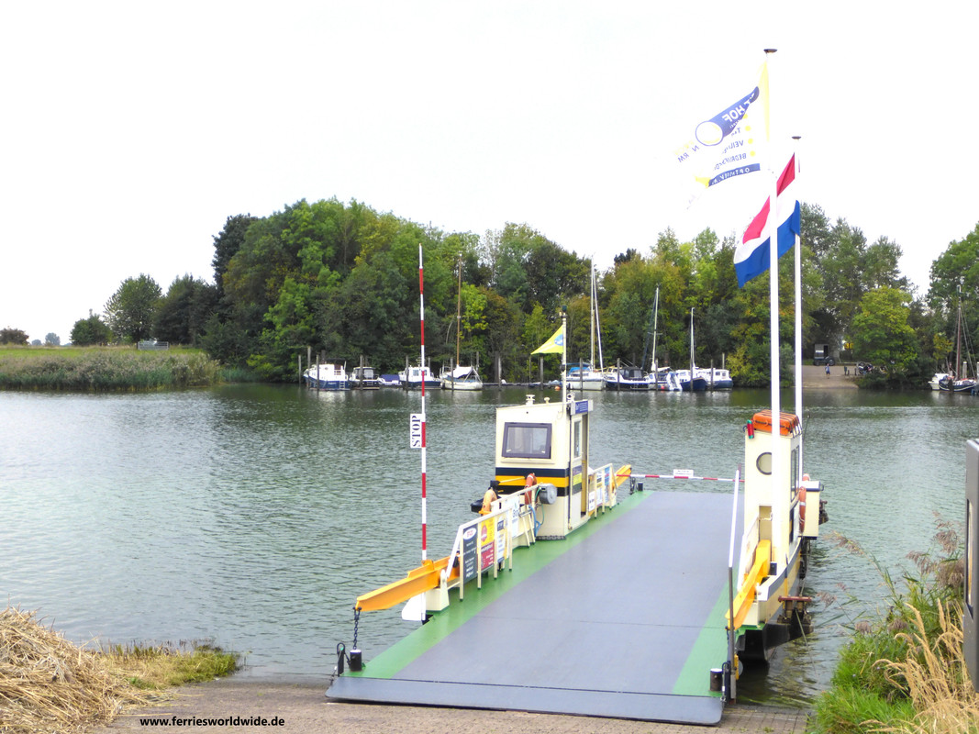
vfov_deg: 25.2
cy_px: 367
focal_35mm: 58
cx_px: 490
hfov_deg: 33.2
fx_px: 1640
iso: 80
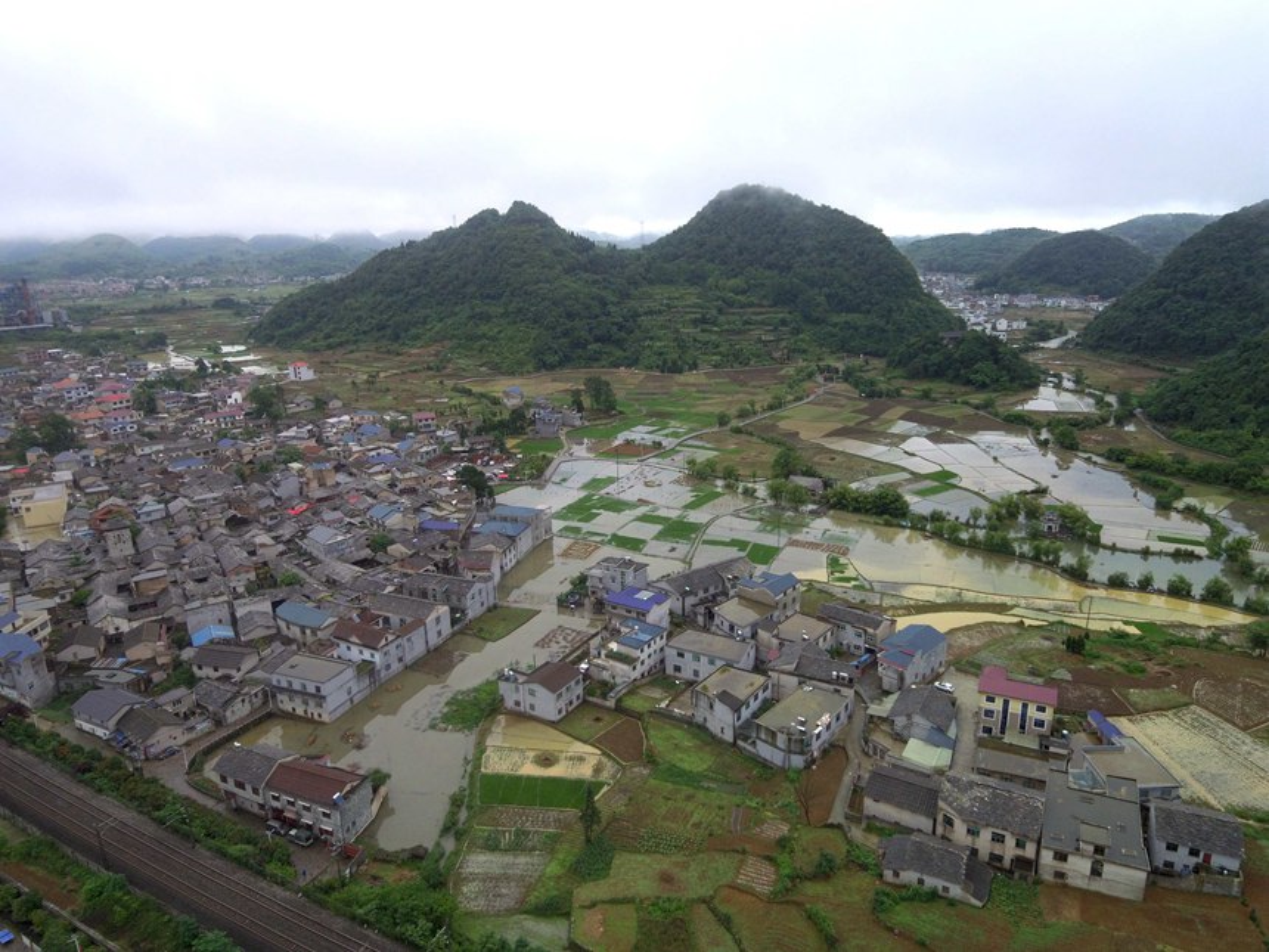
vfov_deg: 66.0
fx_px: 733
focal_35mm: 20
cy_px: 476
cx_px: 634
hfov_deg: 81.7
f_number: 2.8
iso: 100
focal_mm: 3.61
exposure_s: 1/460
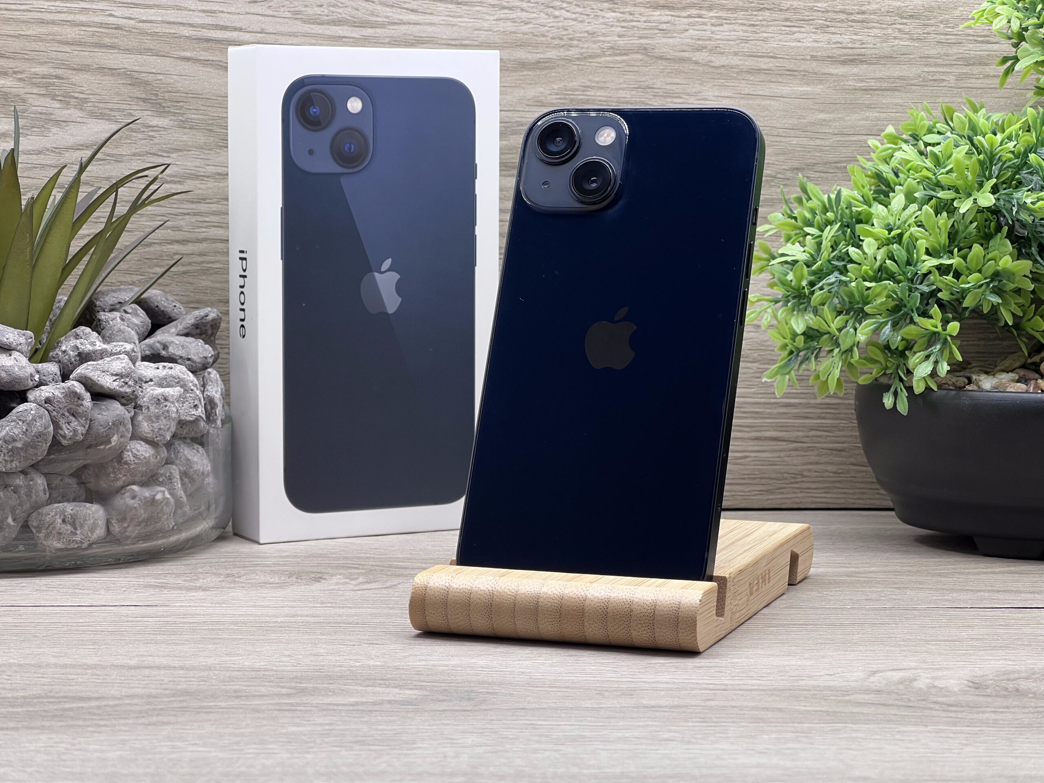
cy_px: 392
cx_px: 522
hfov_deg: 25.3
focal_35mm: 77
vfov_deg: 19.1
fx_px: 2322
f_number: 2.8
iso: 100
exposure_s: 1/100
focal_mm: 9
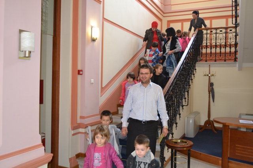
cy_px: 84
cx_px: 126
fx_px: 232
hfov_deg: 57.2
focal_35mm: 33
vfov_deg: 40.0
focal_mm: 22
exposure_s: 1/30
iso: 640
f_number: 4
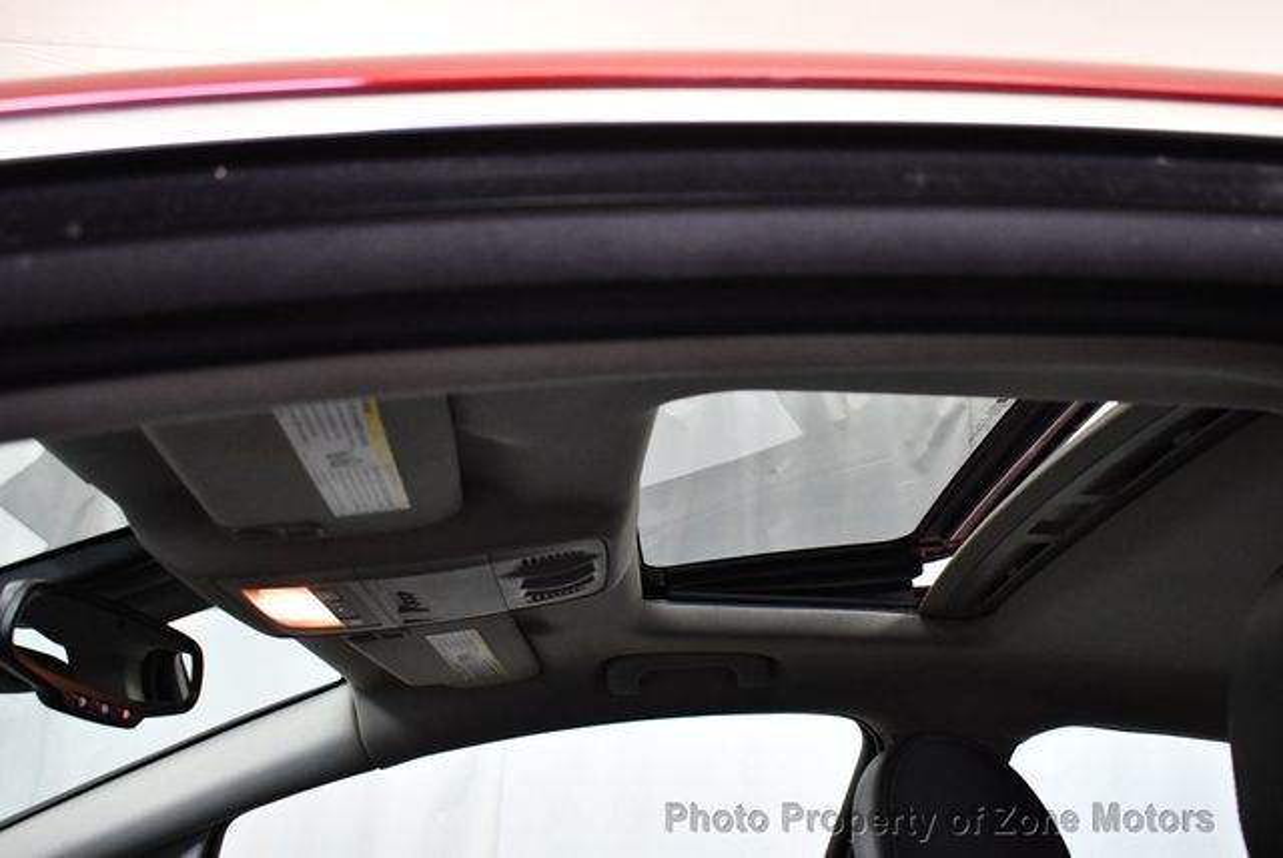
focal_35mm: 36
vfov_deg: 36.9
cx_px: 642
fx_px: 1284
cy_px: 429
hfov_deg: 53.1
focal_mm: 18
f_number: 3.5
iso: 2000
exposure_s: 1/125
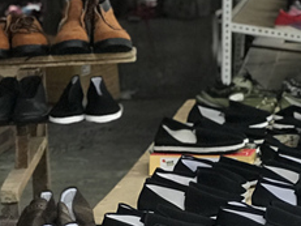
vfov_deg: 8.5
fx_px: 1504
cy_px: -31
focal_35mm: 173
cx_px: 397
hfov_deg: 11.1
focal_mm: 6.6
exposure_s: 1/50
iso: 100
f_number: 2.8
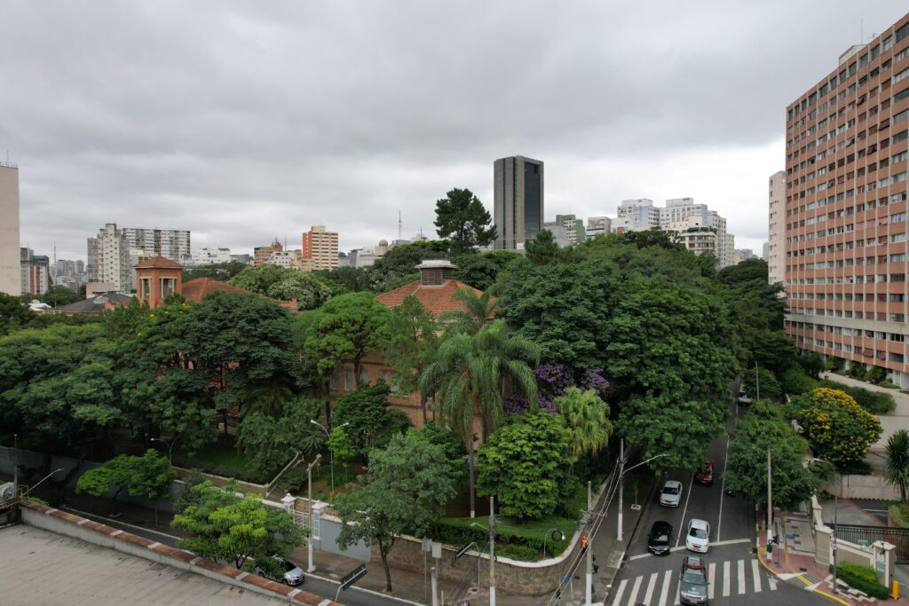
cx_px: 454
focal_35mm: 22
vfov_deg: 57.2
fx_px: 556
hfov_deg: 78.6
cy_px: 303
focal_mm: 8.38
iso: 100
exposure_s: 1/1000
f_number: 2.8
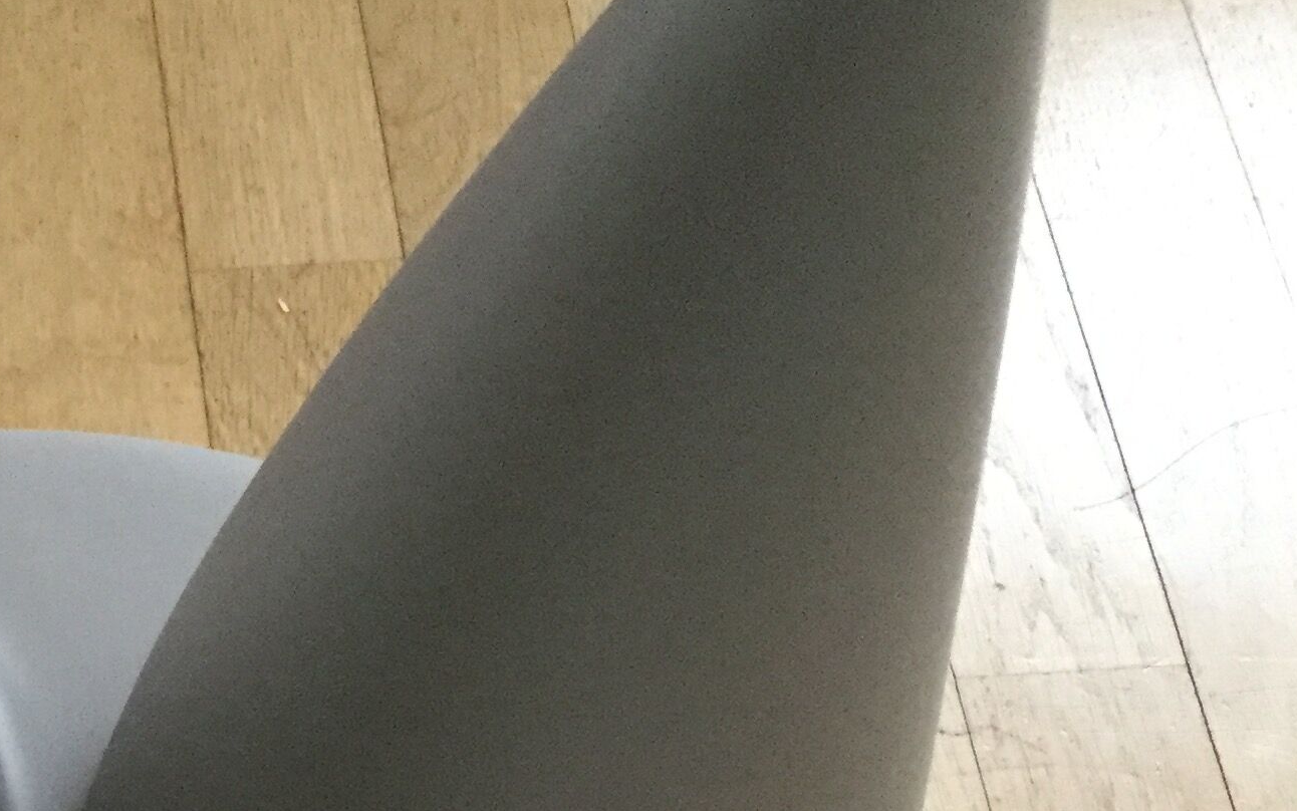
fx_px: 2934
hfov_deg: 23.5
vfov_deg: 14.8
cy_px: 1158
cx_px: -89
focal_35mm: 83
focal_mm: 3.3
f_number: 2.4
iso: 200
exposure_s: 1/17
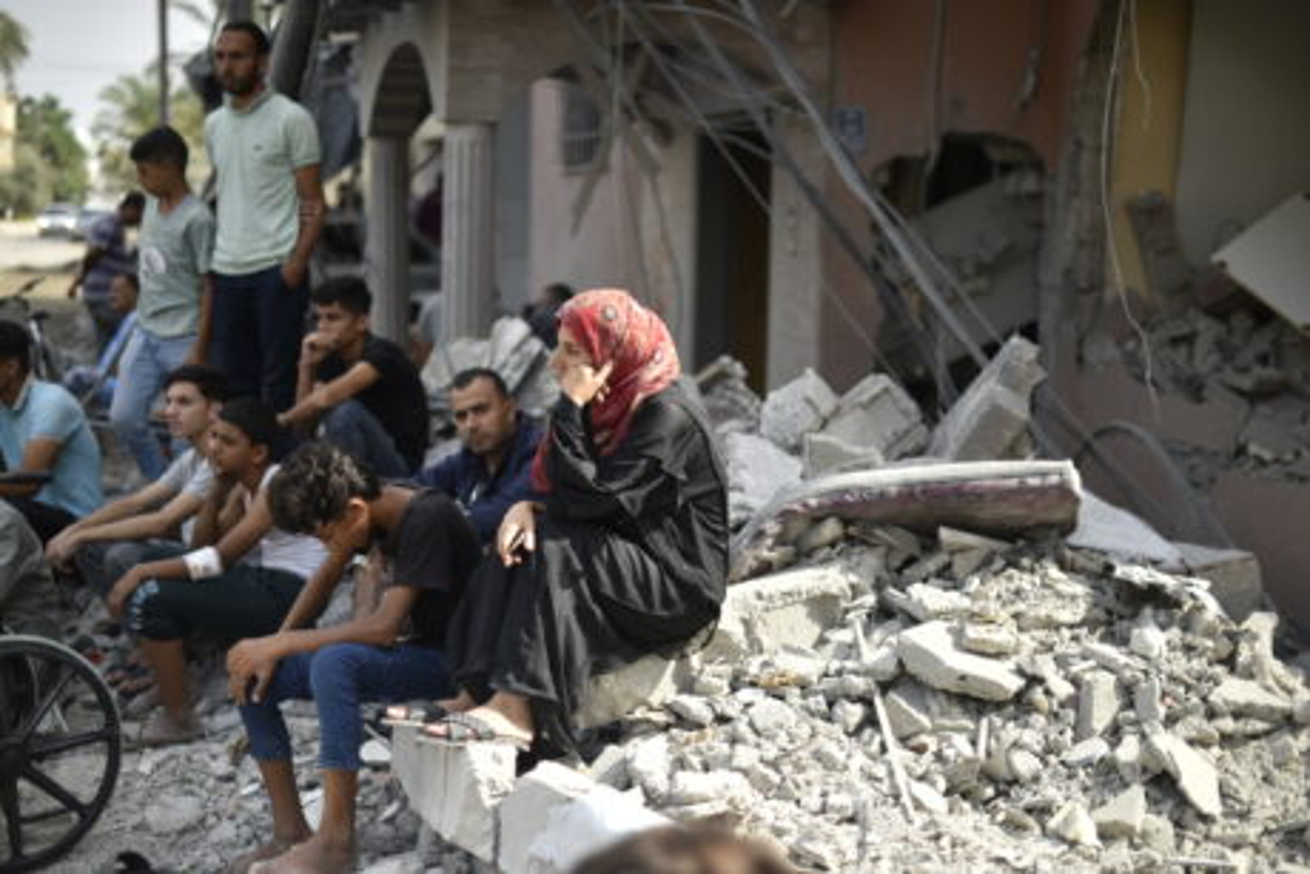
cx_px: 655
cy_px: 437
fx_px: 1820
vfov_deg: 27.0
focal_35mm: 50
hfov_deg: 39.6
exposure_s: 1/8000
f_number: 1.4
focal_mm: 50
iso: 320
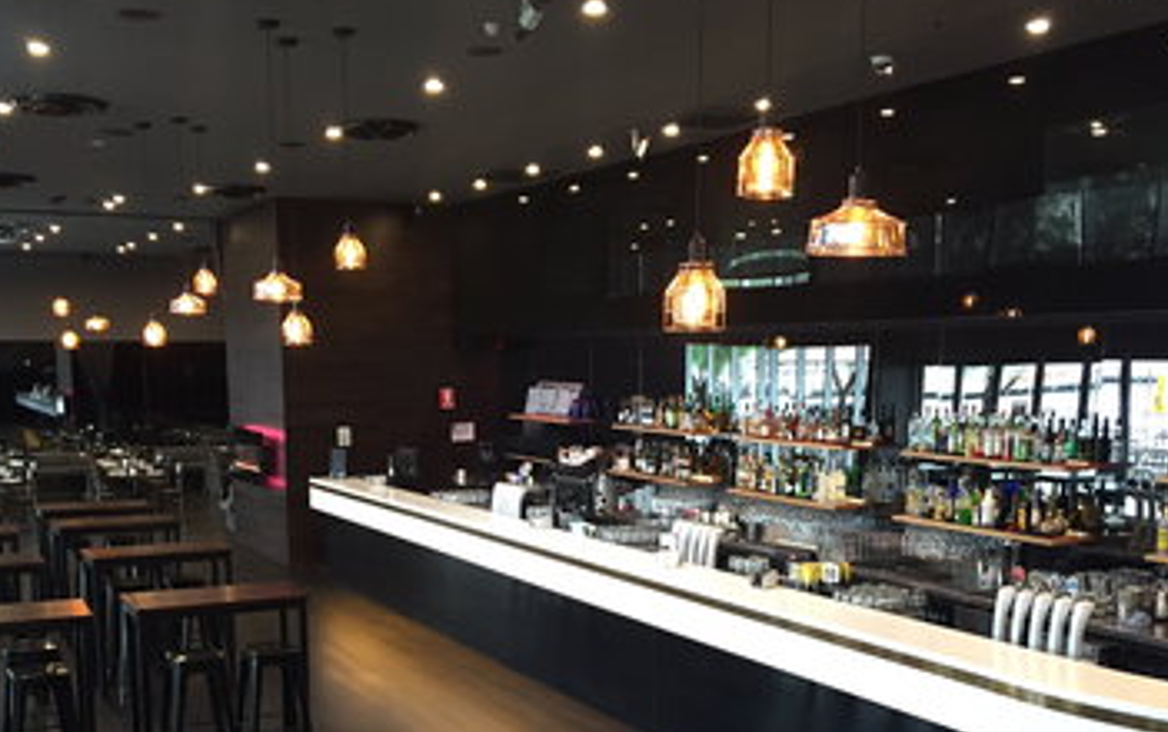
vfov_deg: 29.9
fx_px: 1338
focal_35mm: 42
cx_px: 546
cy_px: 576
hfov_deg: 47.1
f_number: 2.2
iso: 160
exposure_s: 1/30
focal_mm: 4.15
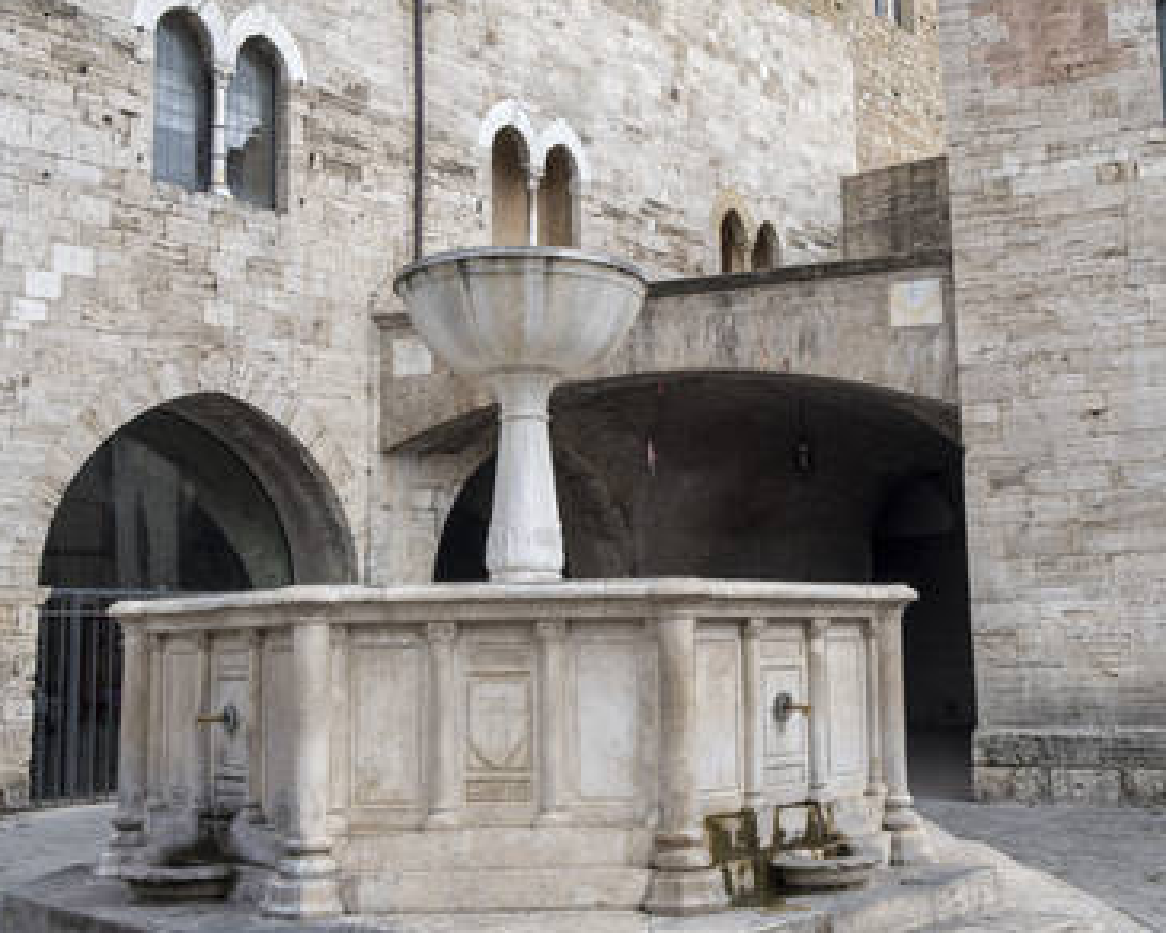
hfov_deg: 49.0
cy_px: 470
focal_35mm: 37
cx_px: 636
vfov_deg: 40.1
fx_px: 1277
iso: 200
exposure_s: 1/60
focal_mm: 21.4
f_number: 8
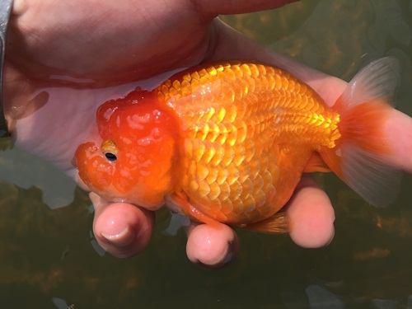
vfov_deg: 48.2
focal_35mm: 29
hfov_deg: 61.7
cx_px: 206
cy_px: 154
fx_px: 345
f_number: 2.2
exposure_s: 1/807
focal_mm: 4.15
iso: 32
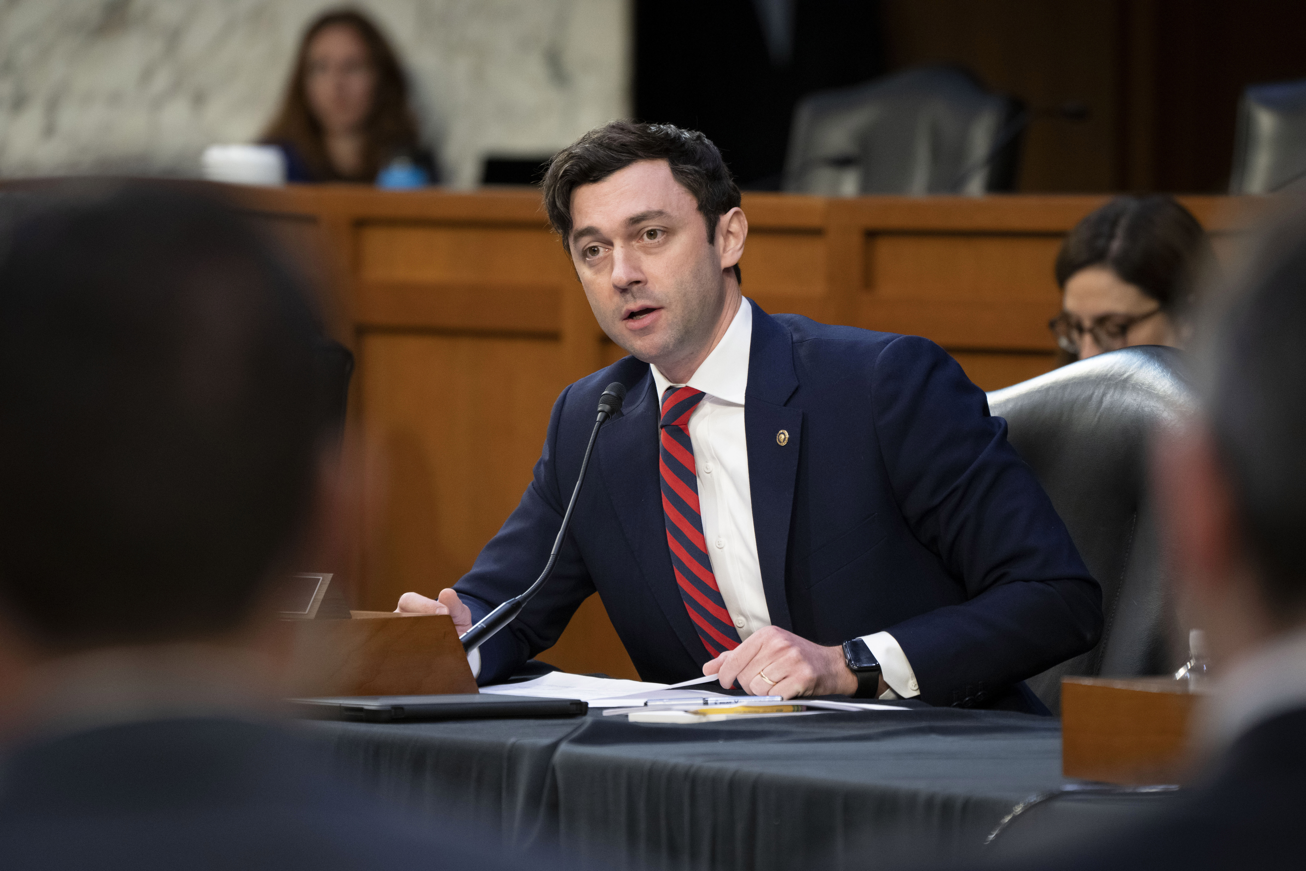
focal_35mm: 297
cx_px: 653
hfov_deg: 6.9
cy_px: 436
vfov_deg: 4.6
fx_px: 10774
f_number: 5.6
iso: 4000
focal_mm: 297
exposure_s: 1/160
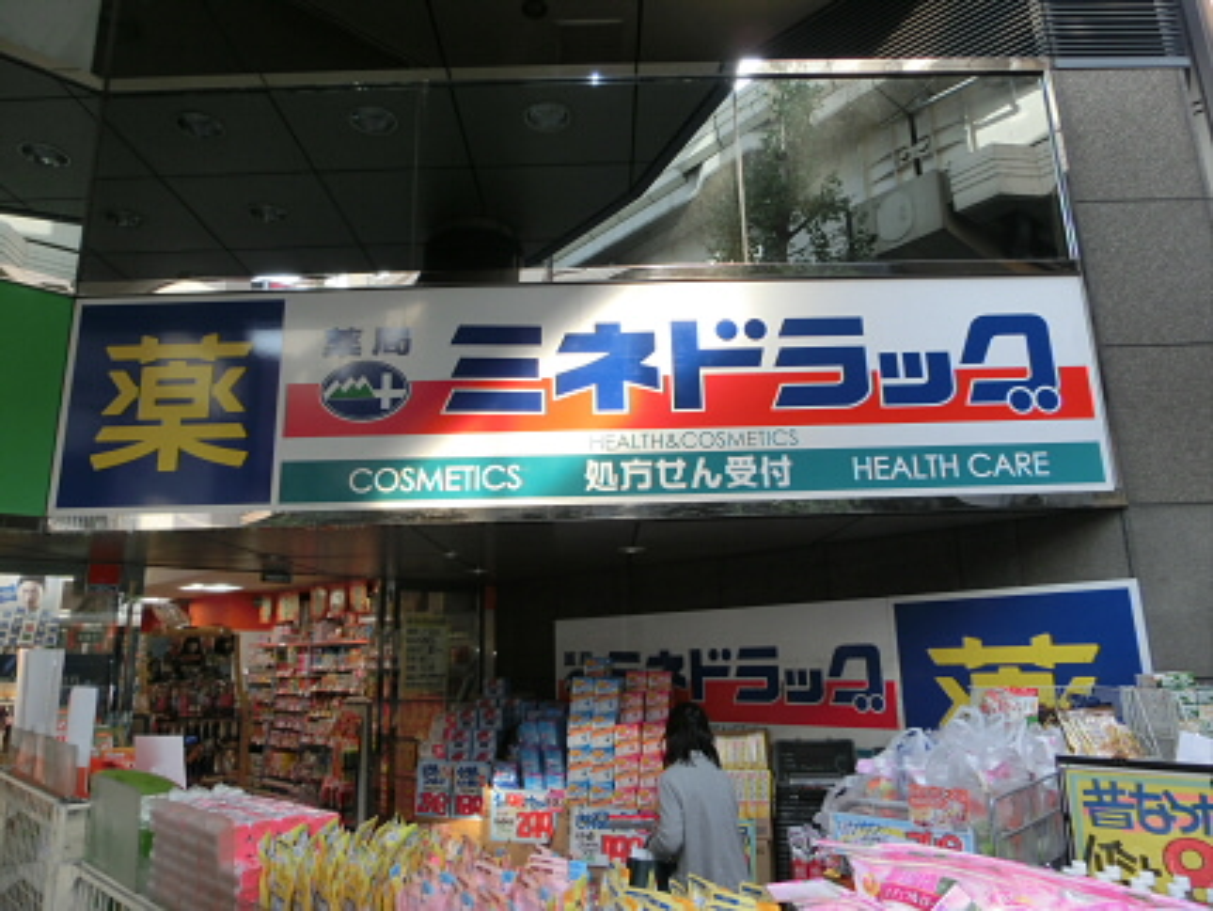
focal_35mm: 24
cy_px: 456
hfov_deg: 71.6
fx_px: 841
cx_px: 606
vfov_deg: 56.9
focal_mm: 4.24
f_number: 3
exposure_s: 1/200
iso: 80
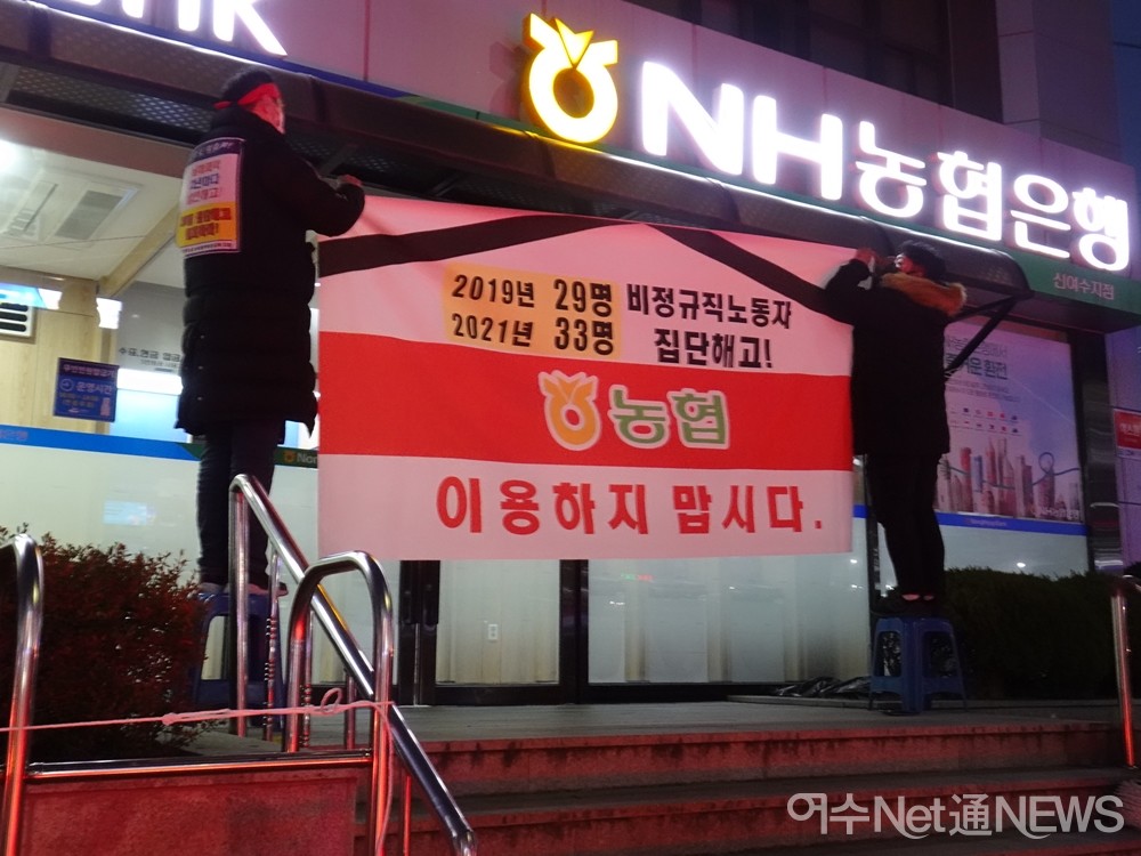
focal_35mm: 32
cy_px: 428
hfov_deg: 56.8
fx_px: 1055
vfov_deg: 44.2
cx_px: 570
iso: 800
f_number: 4
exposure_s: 1/13
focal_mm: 5.41
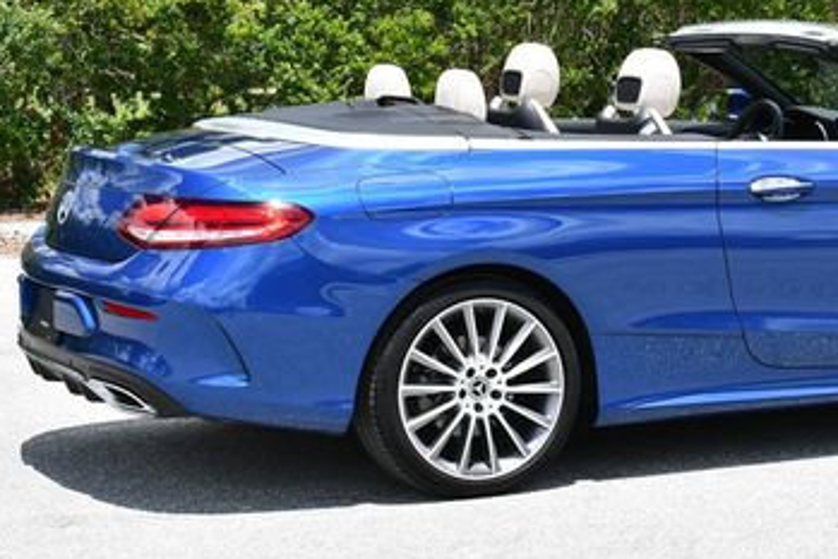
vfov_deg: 12.4
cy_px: 82
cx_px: 684
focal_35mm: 110
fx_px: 2561
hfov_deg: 18.4
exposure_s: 1/250
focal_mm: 30
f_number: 8
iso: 110
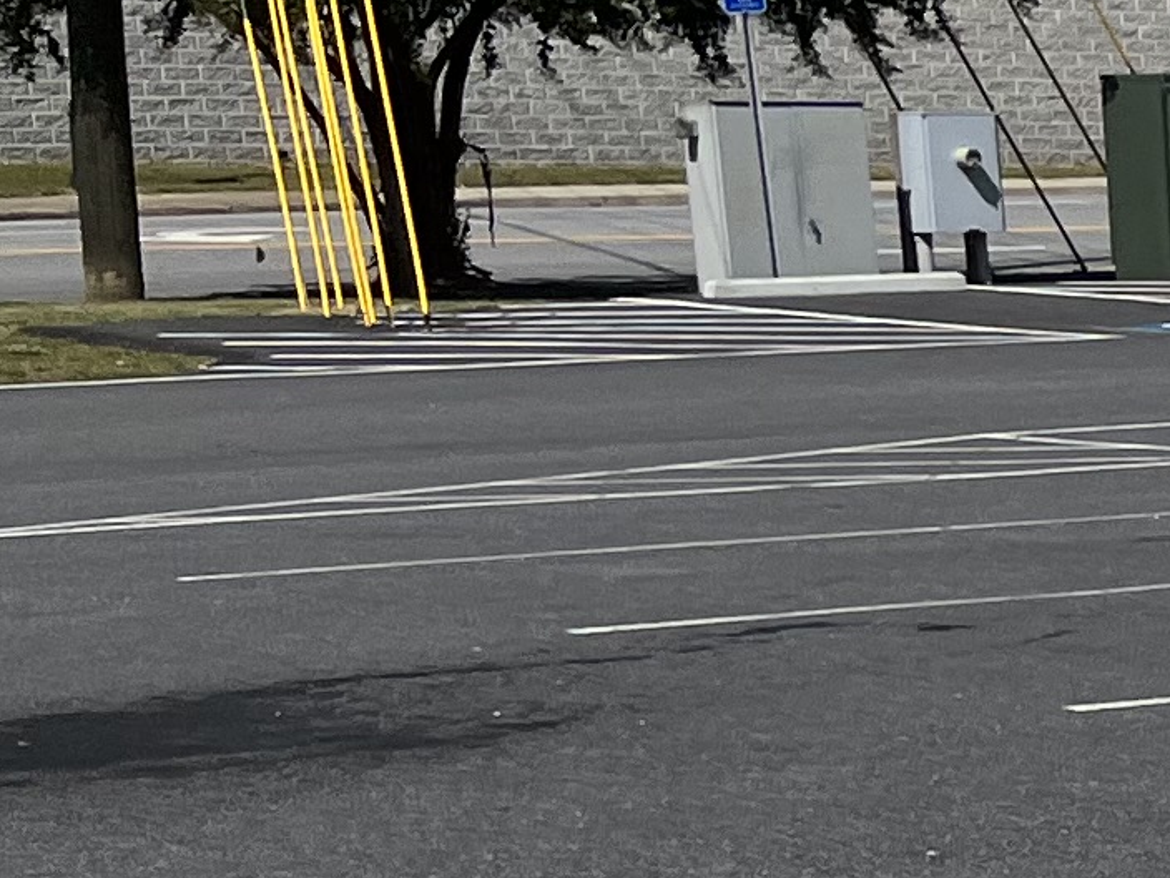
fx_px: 5036
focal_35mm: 149
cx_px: 3257
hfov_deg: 10.4
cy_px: 891
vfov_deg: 9.9
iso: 50
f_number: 1.6
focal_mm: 5.1
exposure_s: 1/8403
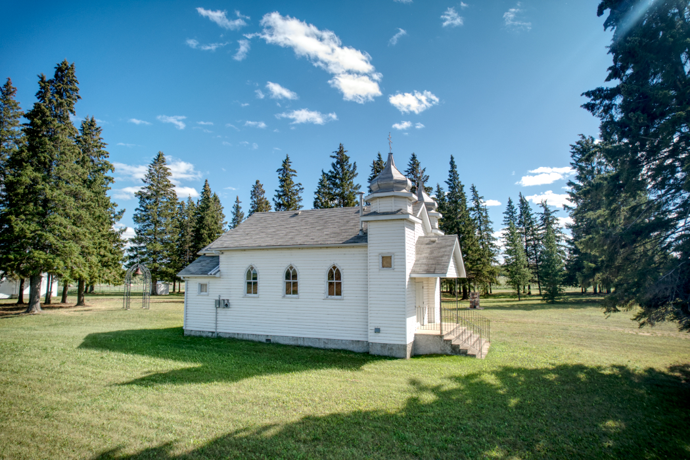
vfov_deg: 57.2
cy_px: 230
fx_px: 422
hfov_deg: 78.6
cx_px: 345
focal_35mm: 22
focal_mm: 8.4
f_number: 2.8
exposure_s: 1/640
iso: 100
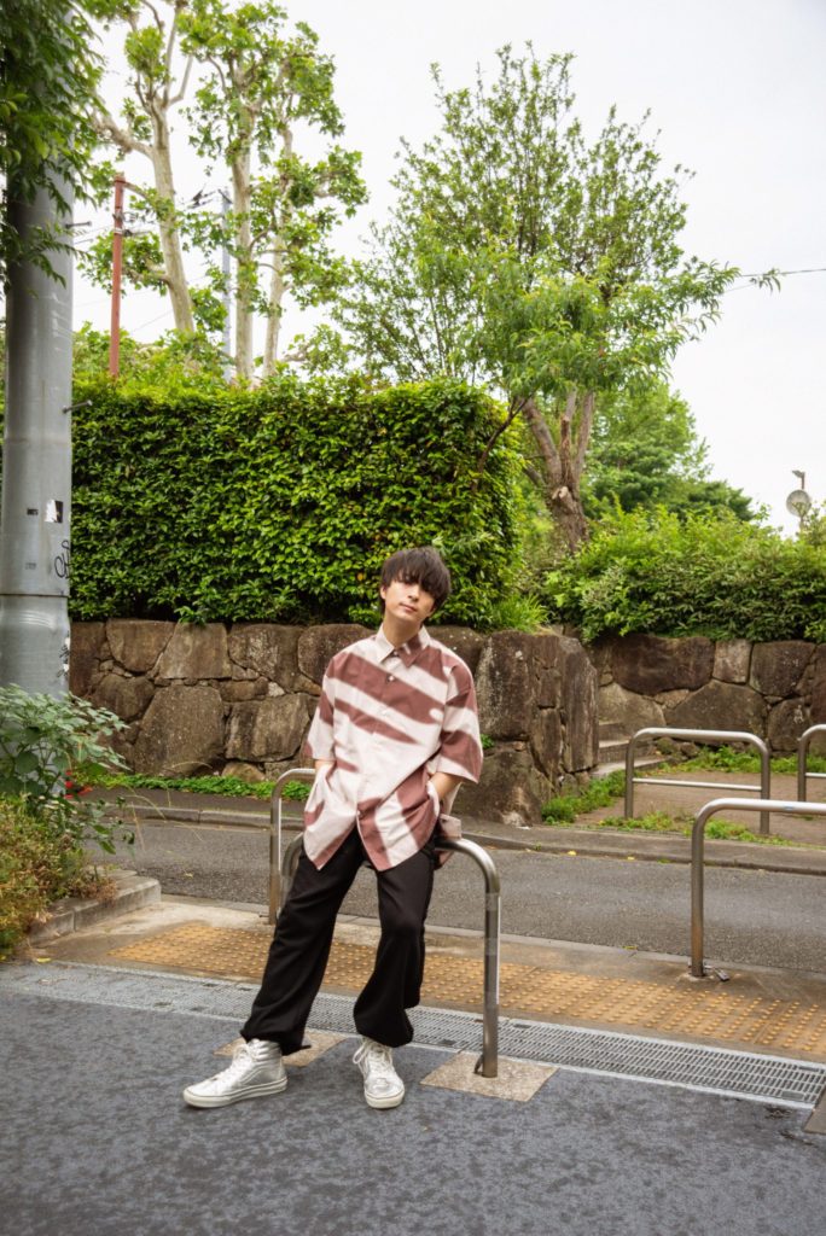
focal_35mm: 38
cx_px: 413
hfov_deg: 35.1
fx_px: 1306
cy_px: 618
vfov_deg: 50.7
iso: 400
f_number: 4.2
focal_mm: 38
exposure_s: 1/160
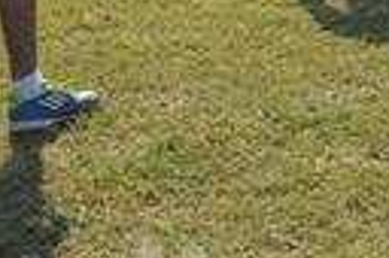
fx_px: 2299
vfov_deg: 6.3
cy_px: -243
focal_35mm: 213
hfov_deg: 9.7
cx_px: 179
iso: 100
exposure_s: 1/320
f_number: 9
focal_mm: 28
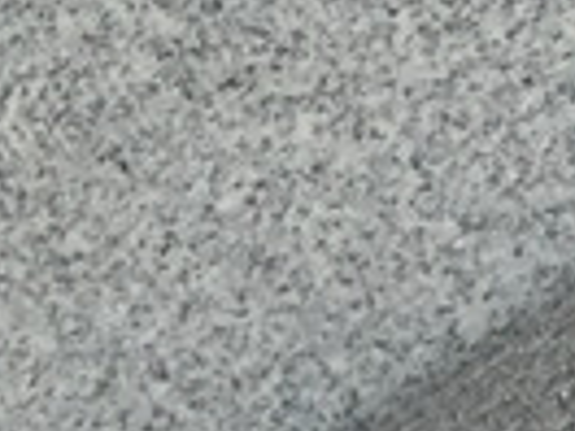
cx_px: -362
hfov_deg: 9.0
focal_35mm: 212
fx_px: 3521
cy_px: 869
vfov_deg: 6.8
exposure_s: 1/702
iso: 25
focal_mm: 3.3
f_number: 2.4
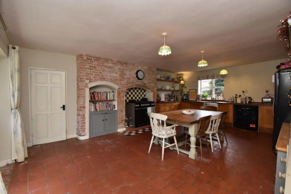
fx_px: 121
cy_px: 97
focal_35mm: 15
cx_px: 146
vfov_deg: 77.4
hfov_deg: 100.4
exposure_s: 1/60
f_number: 7.1
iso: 800
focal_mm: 10
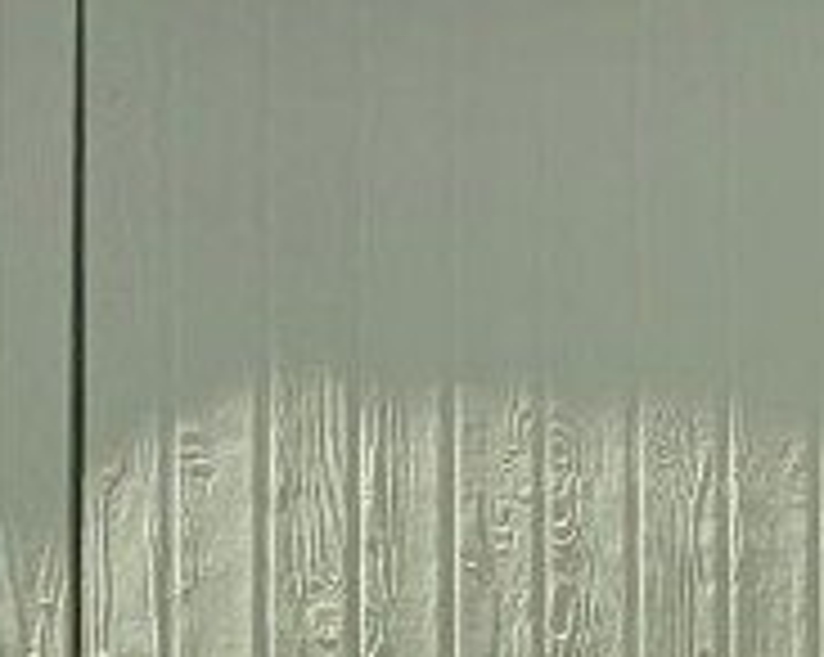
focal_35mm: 142
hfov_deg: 10.5
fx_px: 3459
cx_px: 2292
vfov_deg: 10.8
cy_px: 108
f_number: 1.8
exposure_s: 1/1111
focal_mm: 4.25
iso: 25
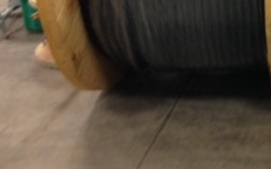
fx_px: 672
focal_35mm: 91
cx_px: 293
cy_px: -76
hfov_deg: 21.7
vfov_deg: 13.6
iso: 125
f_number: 2.4
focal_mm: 4.12
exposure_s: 1/20
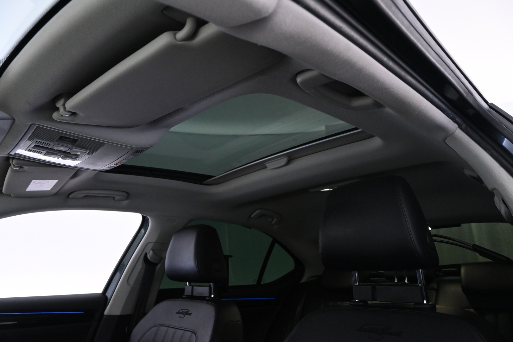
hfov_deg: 67.4
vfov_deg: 47.9
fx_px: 385
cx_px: 256
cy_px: 171
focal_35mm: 27
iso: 2500
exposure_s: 1/30
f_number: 5.6
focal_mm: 18
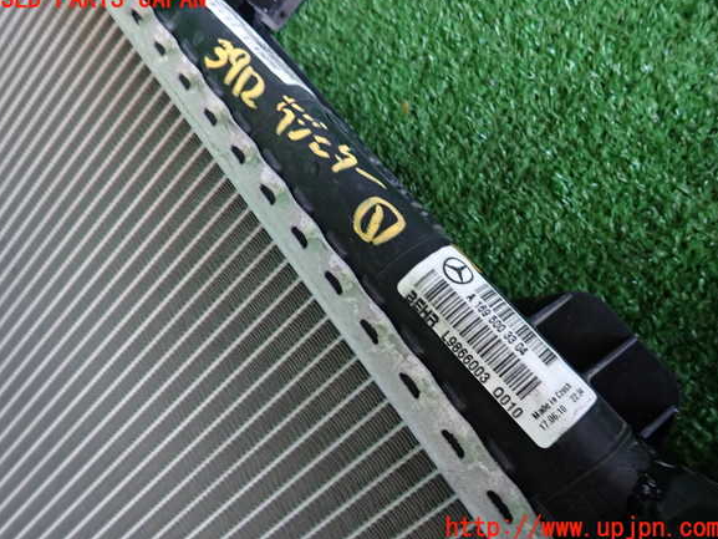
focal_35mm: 26
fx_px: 539
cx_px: 353
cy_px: 264
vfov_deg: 53.1
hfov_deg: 67.3
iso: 250
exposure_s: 1/30
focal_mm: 4.5
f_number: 2
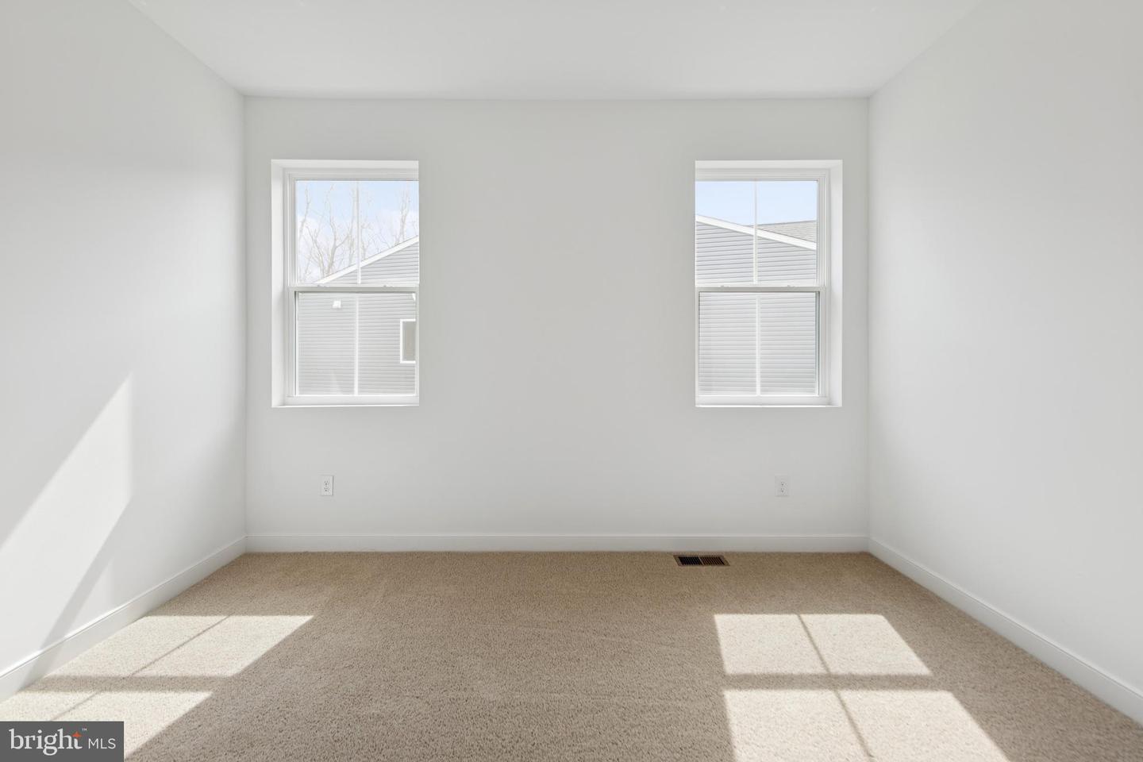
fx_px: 444
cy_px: 381
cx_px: 572
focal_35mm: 14
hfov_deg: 104.3
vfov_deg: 81.2
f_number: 8
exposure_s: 1/60
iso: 100
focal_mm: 14
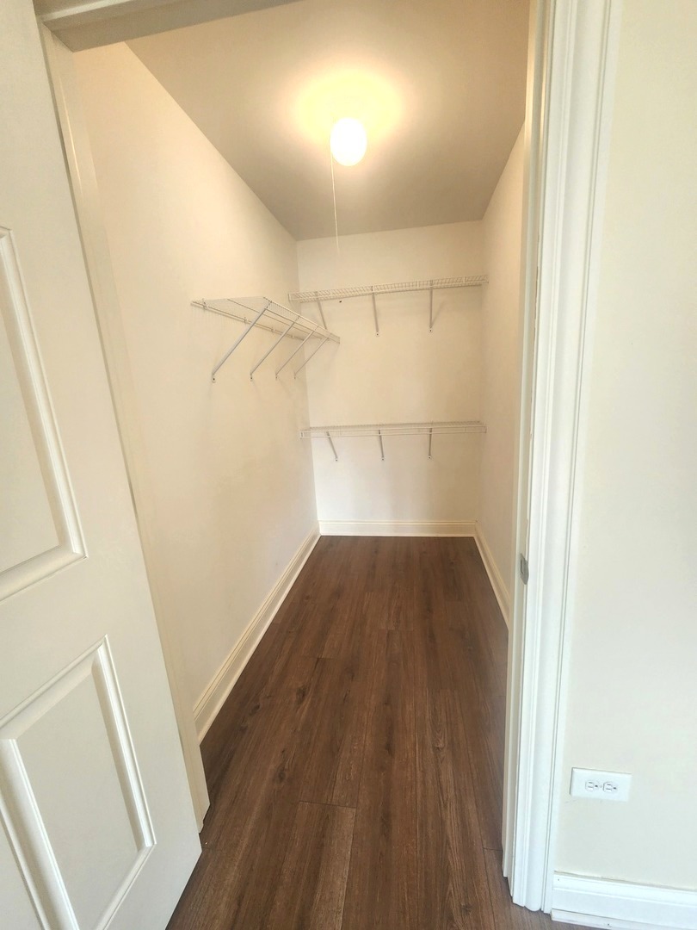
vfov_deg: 106.2
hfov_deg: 89.9
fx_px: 349
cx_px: 348
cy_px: 465
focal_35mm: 13
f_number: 2.2
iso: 125
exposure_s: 1/60
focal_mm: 2.2
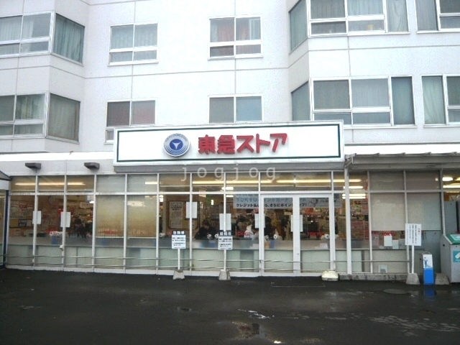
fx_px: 372
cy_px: 172
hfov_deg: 63.4
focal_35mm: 28
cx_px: 230
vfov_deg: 49.7
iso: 100
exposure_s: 1/200
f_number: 2.8
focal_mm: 4.6
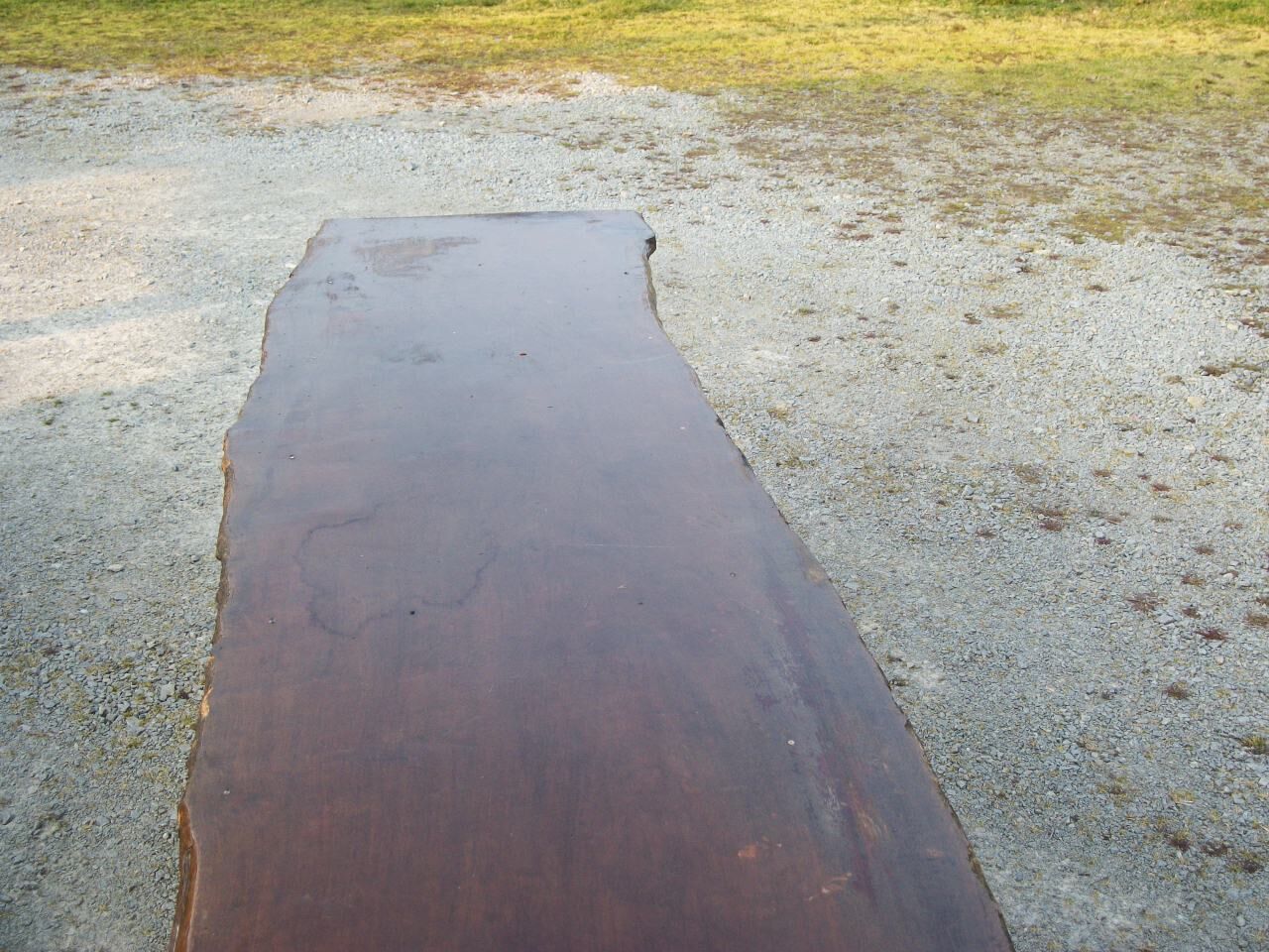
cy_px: 476
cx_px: 634
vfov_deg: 29.1
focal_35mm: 50
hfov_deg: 38.2
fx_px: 1833
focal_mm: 8.8
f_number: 3.6
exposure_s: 1/125
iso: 80
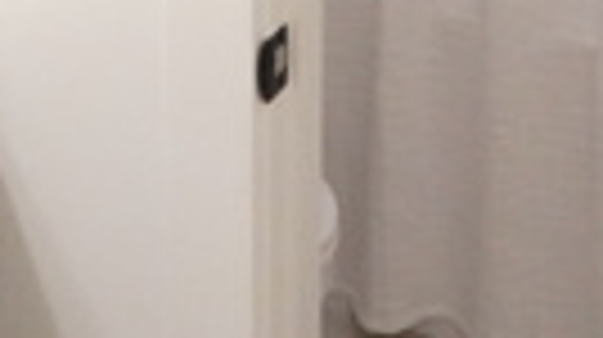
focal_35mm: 112
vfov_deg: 9.7
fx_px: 1789
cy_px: -439
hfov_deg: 19.1
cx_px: 220
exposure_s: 1/50
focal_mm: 14
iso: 6400
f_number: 16
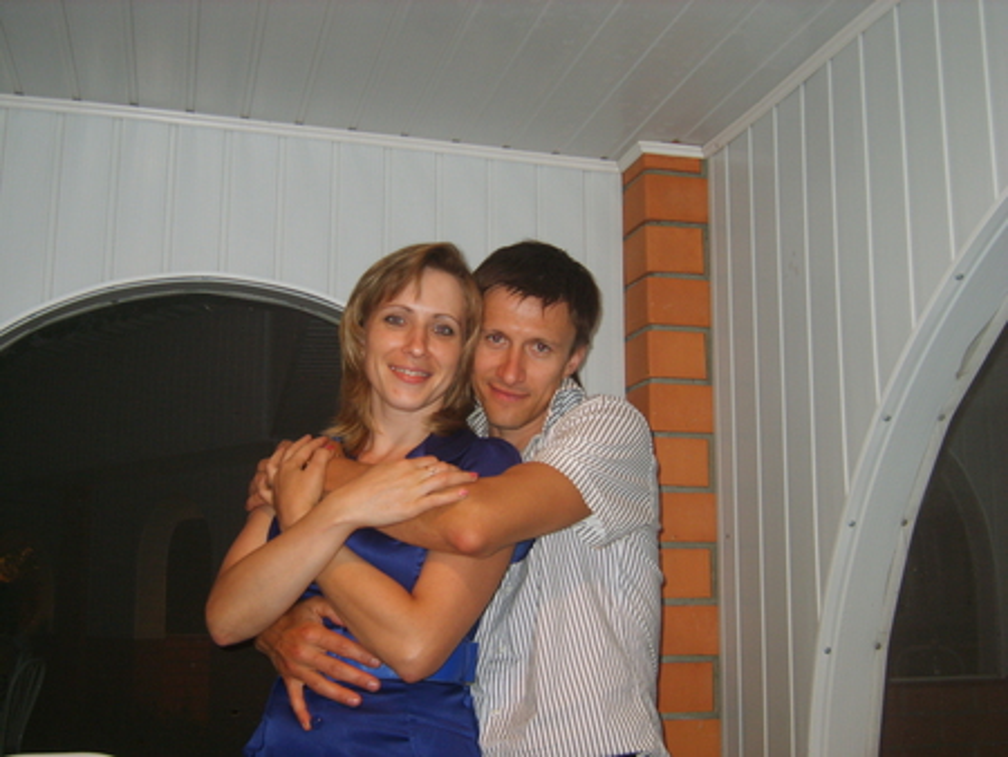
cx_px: 504
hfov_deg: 42.9
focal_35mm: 44
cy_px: 378
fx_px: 1282
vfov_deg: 32.9
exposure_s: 1/45
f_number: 3.1
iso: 100
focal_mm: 9.2
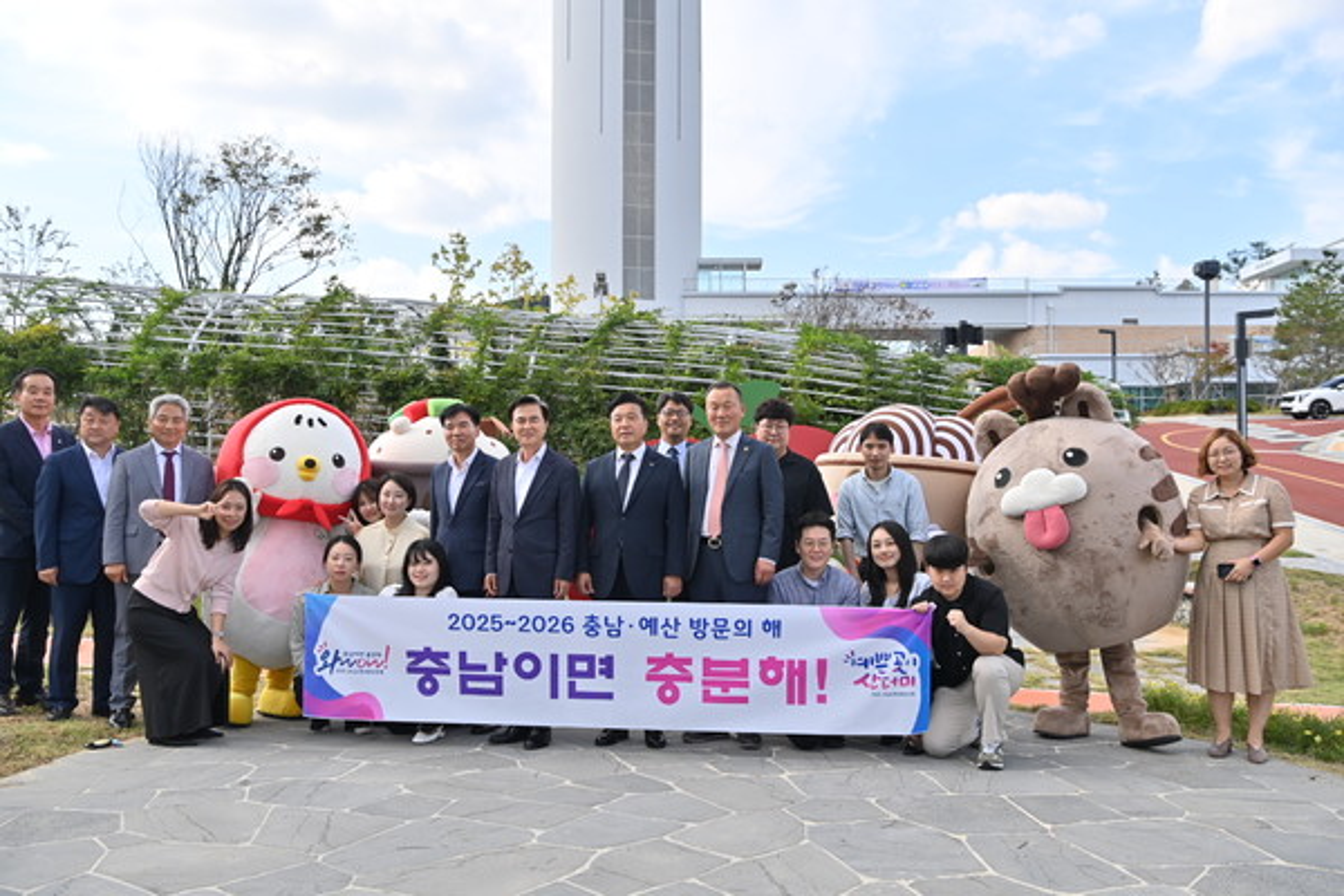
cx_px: 672
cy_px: 448
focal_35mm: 34
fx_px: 1269
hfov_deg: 55.8
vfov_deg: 38.9
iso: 100
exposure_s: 1/320
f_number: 5.6
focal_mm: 34
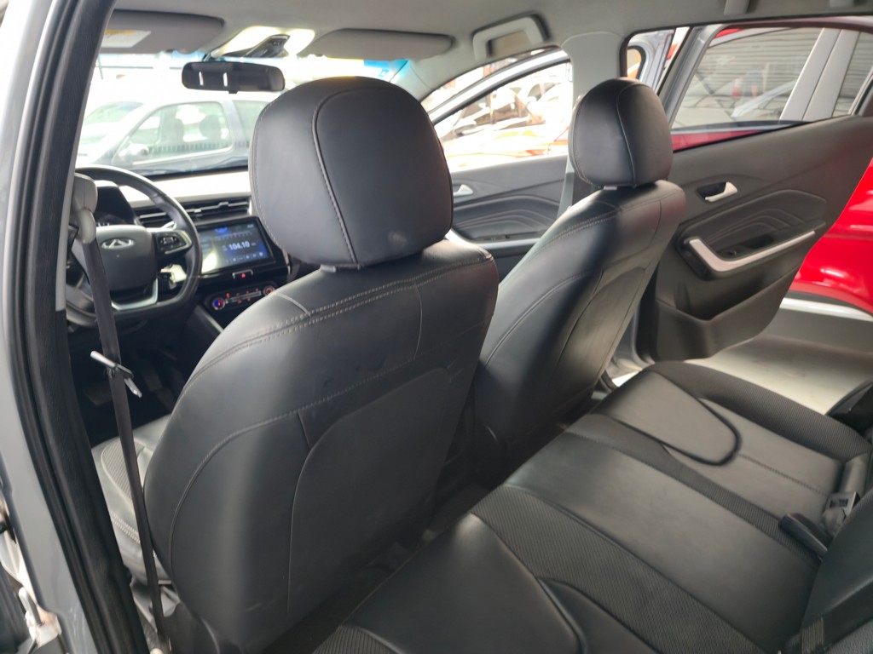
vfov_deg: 58.9
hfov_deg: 73.9
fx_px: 580
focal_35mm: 23
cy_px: 327
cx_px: 436
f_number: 1.7
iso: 200
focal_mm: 6.3
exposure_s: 1/40
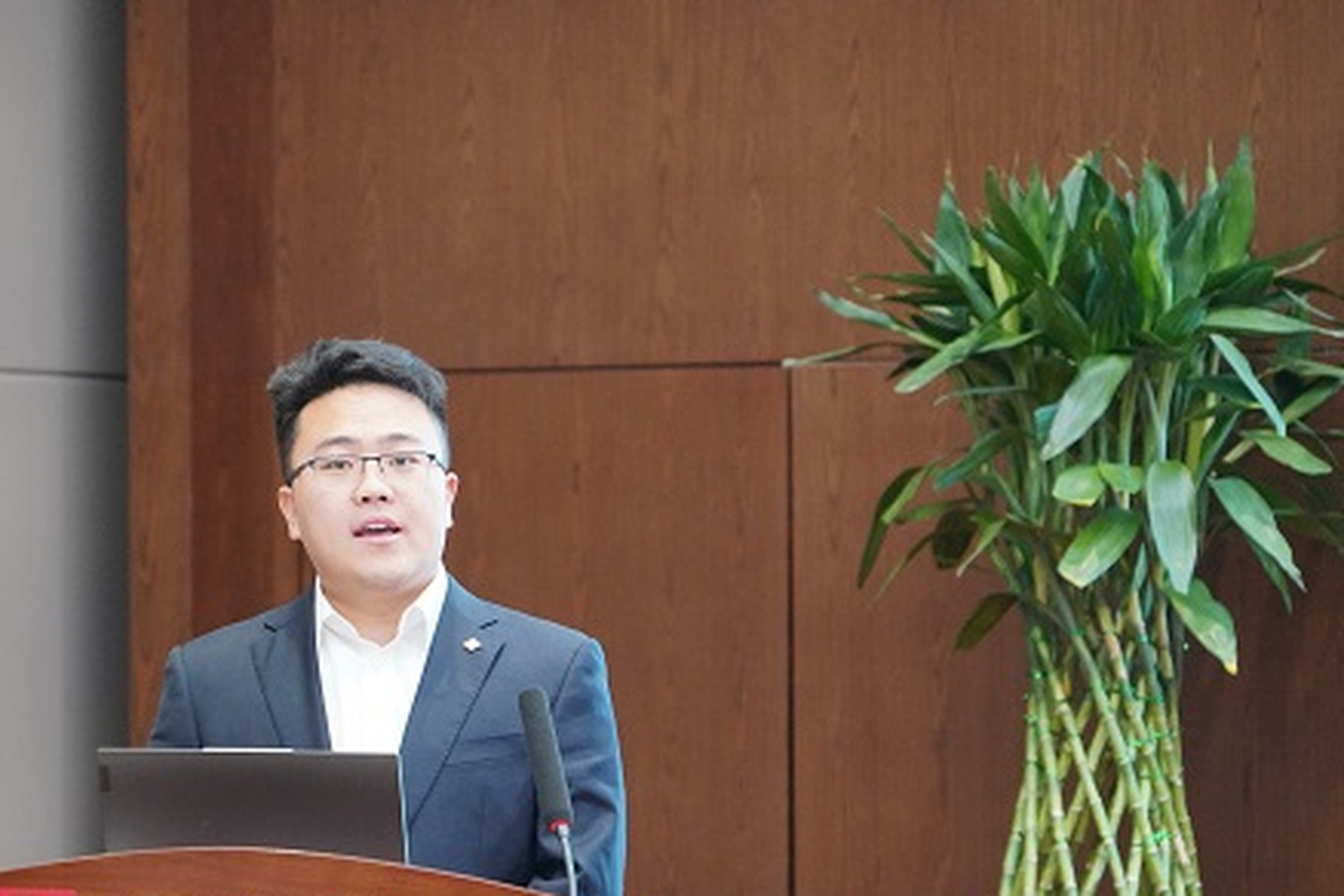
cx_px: 430
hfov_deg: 6.1
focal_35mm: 338
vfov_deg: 4.1
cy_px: 618
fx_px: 12618
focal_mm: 228
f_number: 5.6
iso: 8000
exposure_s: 1/160
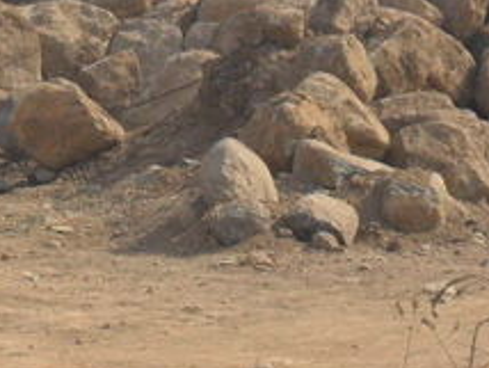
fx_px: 2744
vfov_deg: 7.7
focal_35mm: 194
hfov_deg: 10.0
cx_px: -165
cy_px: 245
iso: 100
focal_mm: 9.3
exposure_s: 1/500
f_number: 5
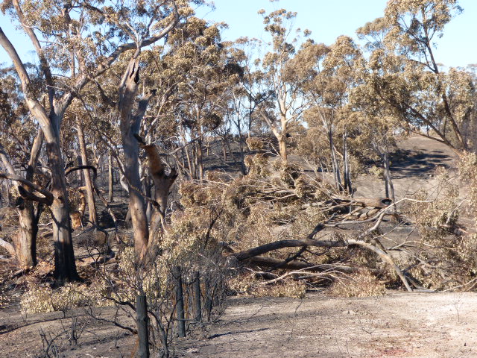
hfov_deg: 19.1
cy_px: 179
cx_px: 238
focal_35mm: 103
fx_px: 1419
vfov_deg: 14.4
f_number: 4
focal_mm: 18.6
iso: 100
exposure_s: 1/500
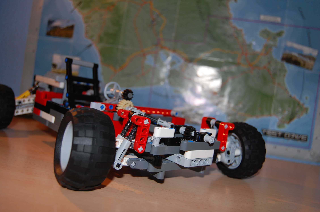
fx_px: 306
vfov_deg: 38.2
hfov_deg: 55.2
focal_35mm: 34
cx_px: 160
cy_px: 106
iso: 280
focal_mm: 23
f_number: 3.8
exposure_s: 1/60
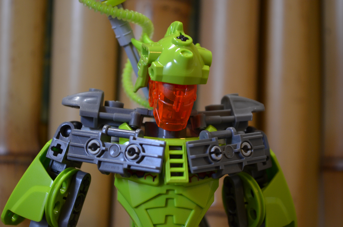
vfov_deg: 16.5
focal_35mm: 82
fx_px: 784
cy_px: 114
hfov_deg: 24.7
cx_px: 172
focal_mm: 55
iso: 1000
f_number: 5.6
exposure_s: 1/13
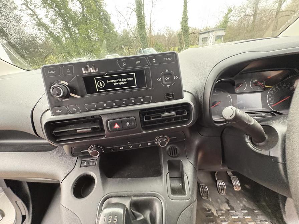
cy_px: 112
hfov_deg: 102.1
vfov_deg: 85.7
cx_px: 150
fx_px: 121
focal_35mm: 14
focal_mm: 2.22
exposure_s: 1/60
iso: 800
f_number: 2.2
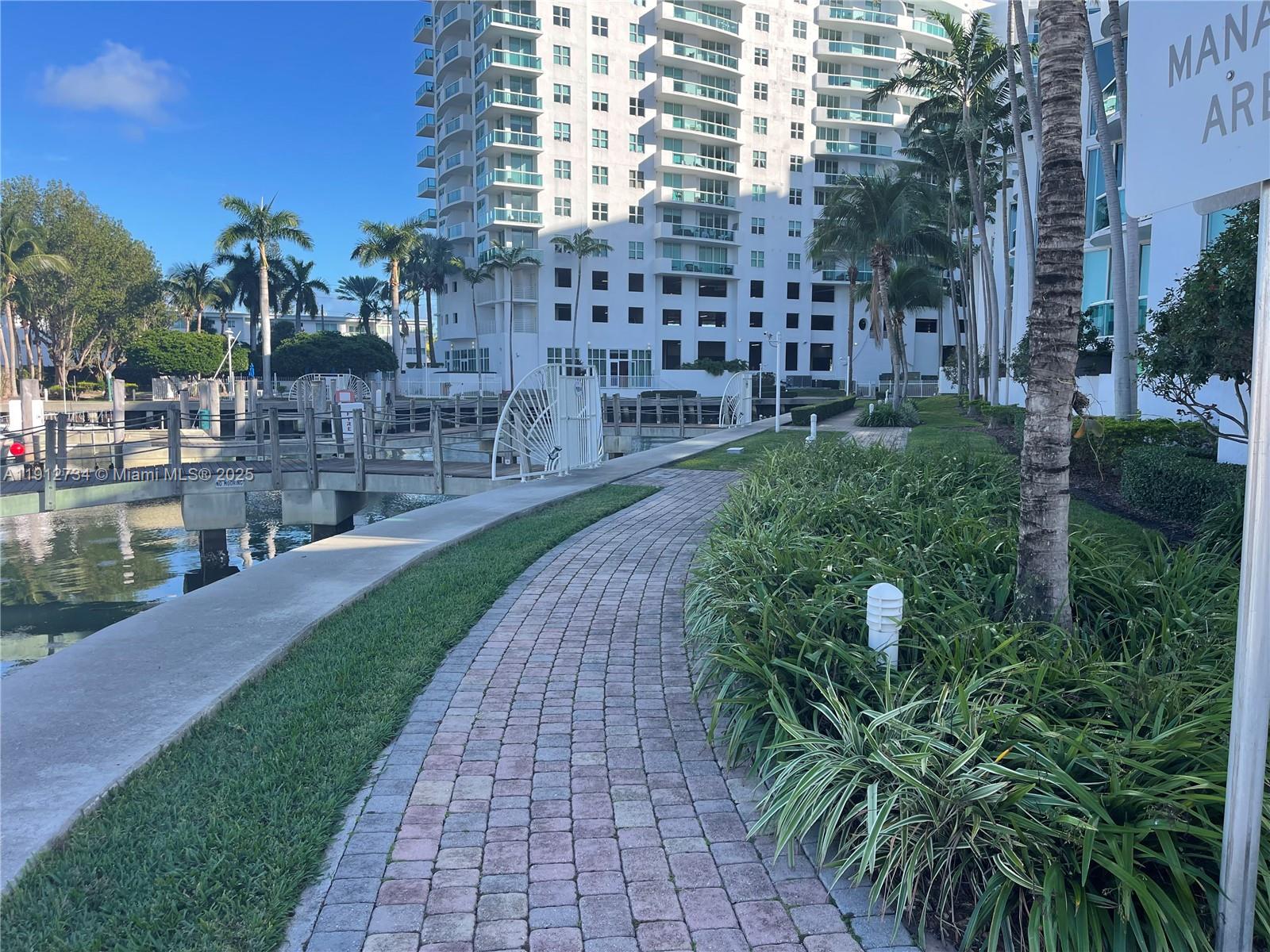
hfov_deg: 69.4
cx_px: 635
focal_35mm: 25
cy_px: 476
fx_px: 917
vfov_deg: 54.9
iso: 32
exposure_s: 1/1067
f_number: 1.6
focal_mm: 5.1
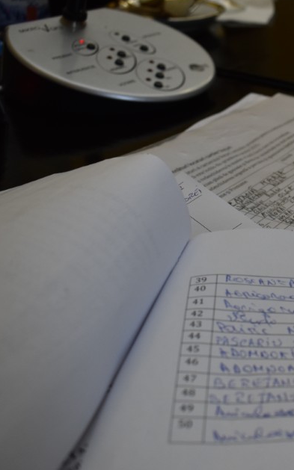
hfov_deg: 21.2
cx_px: 369
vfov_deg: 36.3
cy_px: 220
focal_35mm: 56
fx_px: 718
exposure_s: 1/80
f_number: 4.5
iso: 400
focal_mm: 20
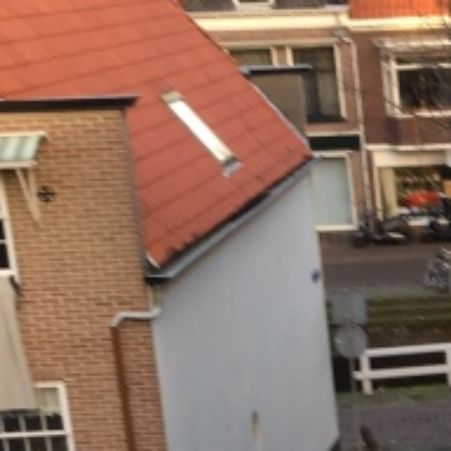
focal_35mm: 137
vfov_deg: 12.2
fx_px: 2019
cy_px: 655
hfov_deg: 12.0
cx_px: 749
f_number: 2.2
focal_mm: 4.15
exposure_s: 1/100
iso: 32
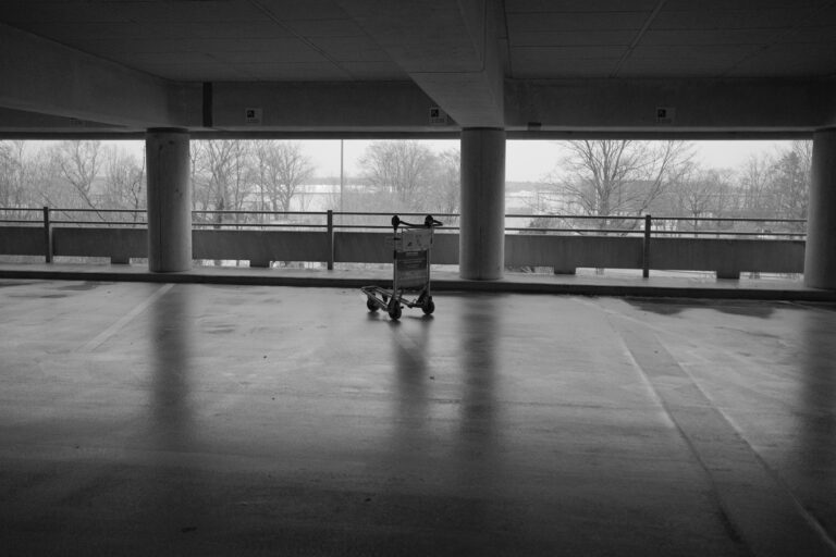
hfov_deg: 54.4
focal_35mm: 35
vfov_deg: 37.9
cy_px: 278
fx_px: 813
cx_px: 418
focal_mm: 23
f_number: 2
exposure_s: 1/125
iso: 400
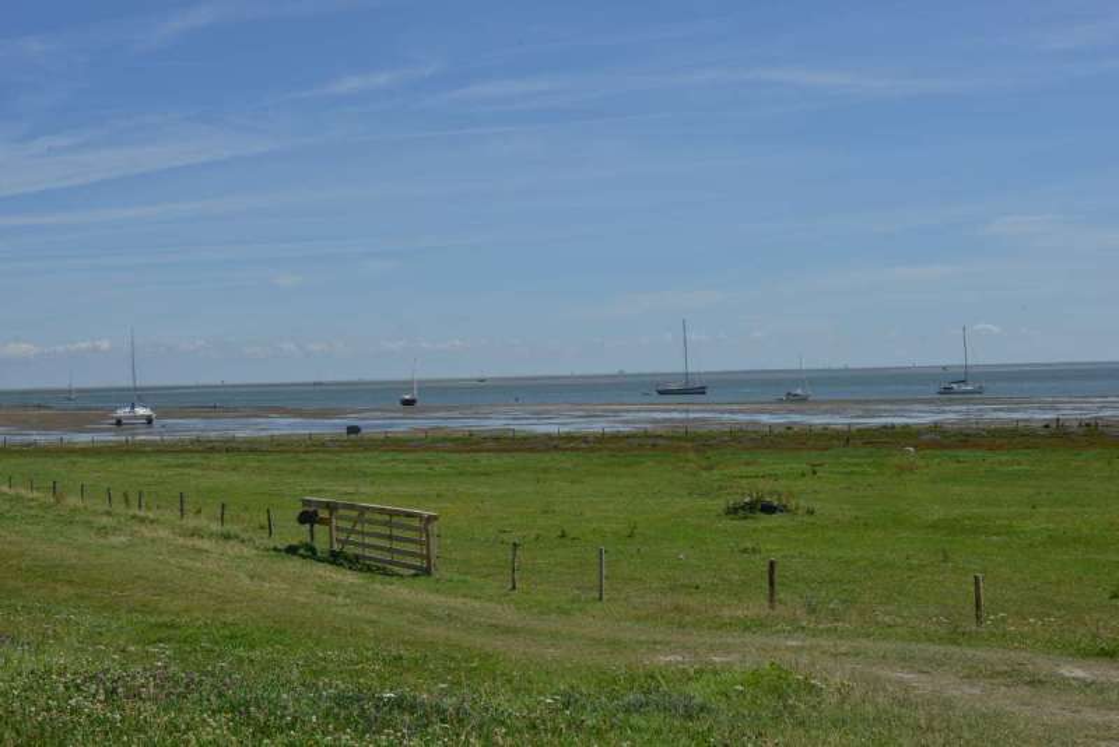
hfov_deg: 41.1
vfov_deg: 28.1
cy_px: 374
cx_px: 560
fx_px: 1492
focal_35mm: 48
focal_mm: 48
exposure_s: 1/125
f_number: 18
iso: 125
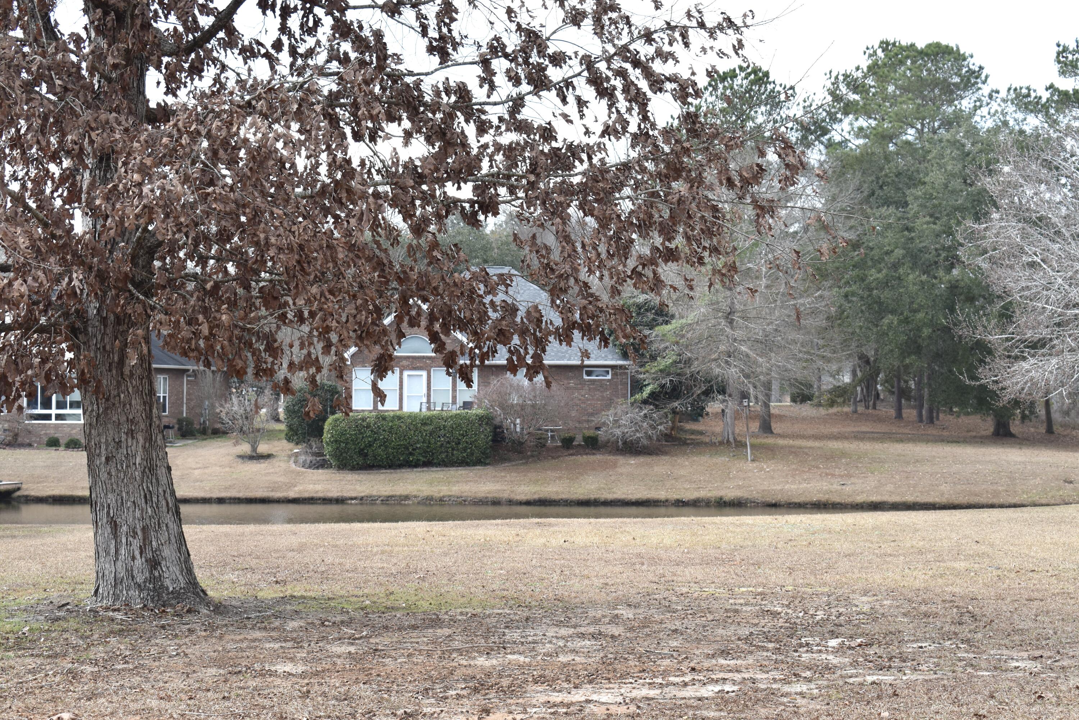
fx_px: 2158
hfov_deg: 28.1
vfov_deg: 18.9
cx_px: 540
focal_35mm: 72
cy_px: 360
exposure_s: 1/250
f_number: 8
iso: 280
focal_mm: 48
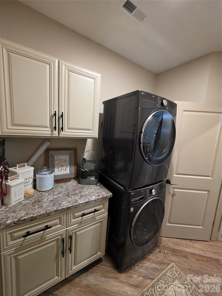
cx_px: 111
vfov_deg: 106.2
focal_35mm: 13
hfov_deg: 89.9
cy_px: 148
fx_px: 111
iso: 640
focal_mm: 2.2
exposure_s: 1/60
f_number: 1.9
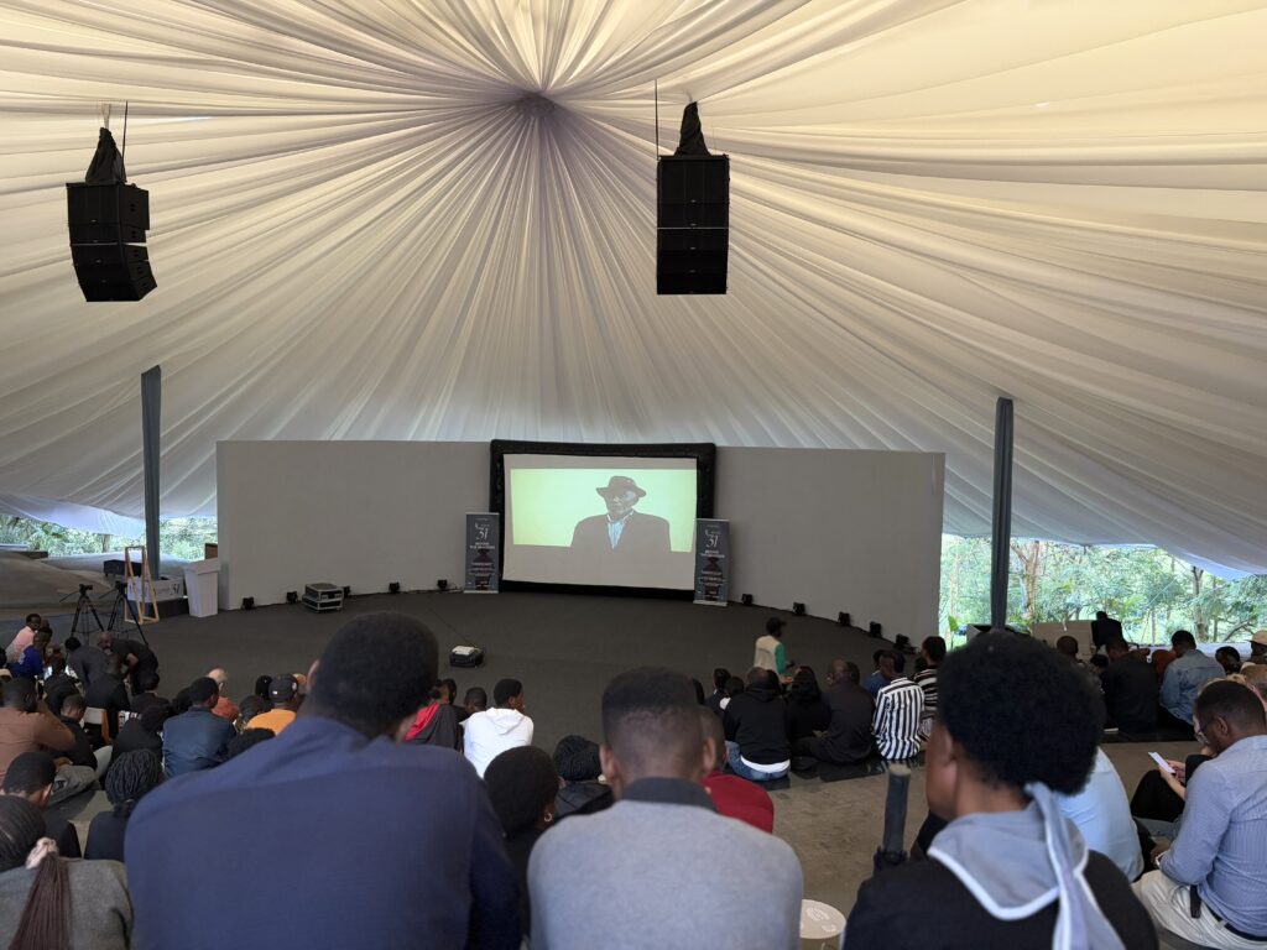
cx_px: 634
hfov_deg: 67.3
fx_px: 952
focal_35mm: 26
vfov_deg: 53.1
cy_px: 475
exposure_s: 1/38
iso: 640
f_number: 1.6
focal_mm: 5.96
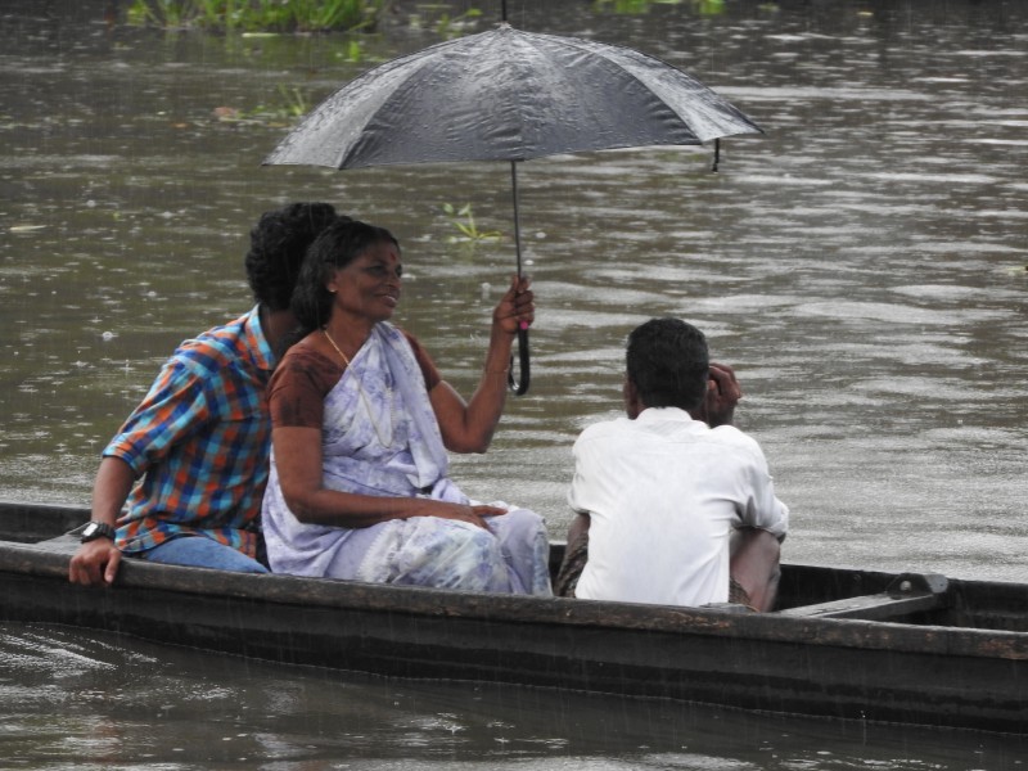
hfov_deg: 5.5
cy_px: 386
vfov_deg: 4.1
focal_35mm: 360
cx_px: 514
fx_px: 10691
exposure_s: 1/125
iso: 320
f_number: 5.6
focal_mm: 64.5
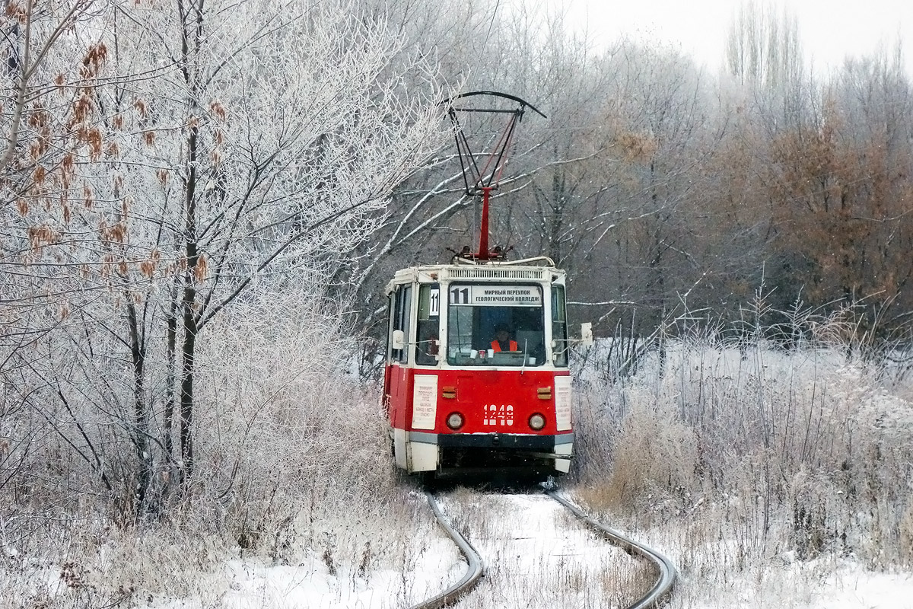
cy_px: 304
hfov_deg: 26.0
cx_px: 456
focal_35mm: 78
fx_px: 1978
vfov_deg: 17.5
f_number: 4.5
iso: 800
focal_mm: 29.15
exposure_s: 1/500
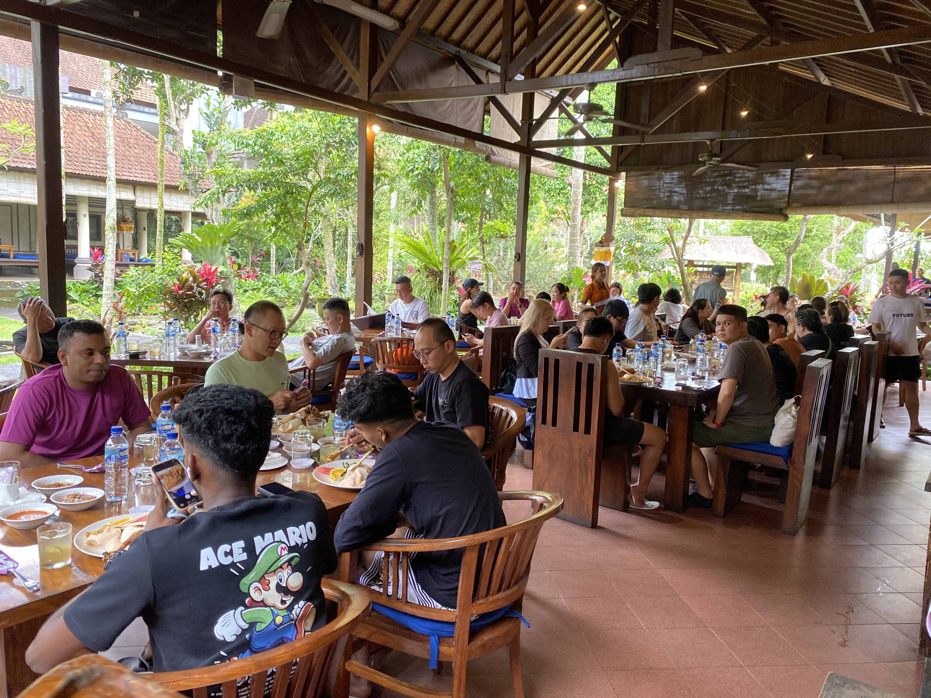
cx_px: 466
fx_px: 699
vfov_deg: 53.1
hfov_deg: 67.3
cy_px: 349
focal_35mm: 26
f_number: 1.8
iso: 125
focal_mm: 4.25
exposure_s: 1/107
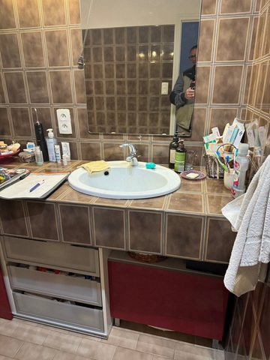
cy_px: 180
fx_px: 250
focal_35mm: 24
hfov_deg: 56.8
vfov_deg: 71.6
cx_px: 135
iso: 250
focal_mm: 6.76
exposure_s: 1/50
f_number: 1.78
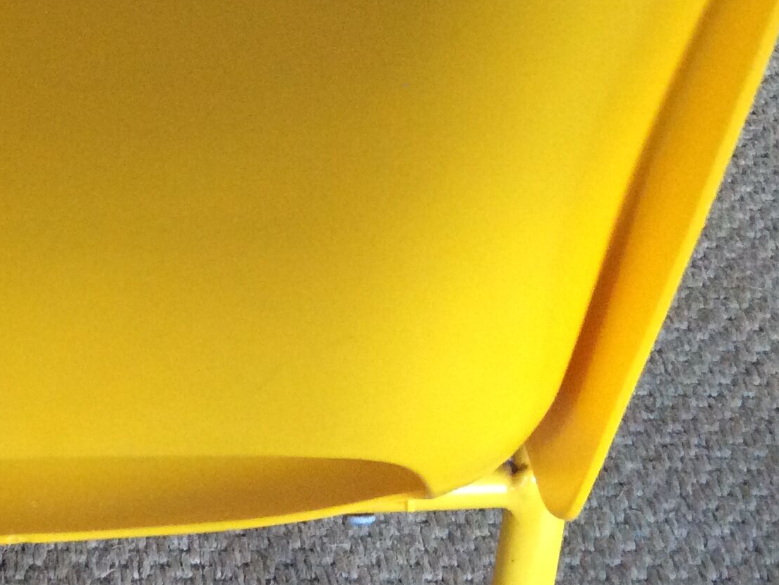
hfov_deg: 25.1
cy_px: 213
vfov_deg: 19.6
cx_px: 66
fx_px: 1688
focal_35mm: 75
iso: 250
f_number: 2.4
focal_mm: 3.3
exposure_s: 1/25
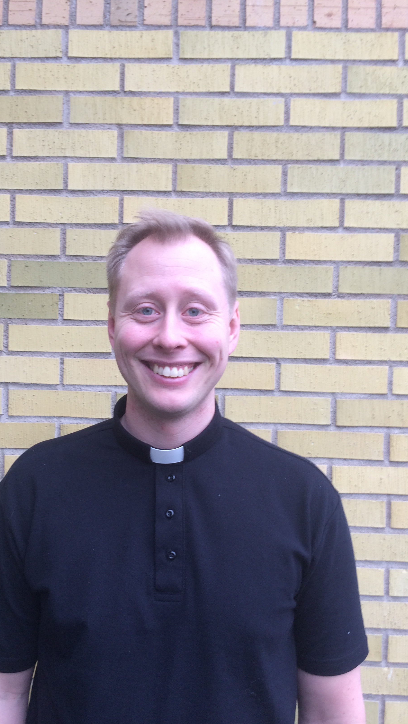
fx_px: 615
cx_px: 165
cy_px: 361
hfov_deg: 36.6
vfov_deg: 61.0
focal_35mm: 32
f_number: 2.2
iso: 32
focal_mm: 4.15
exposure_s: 1/50
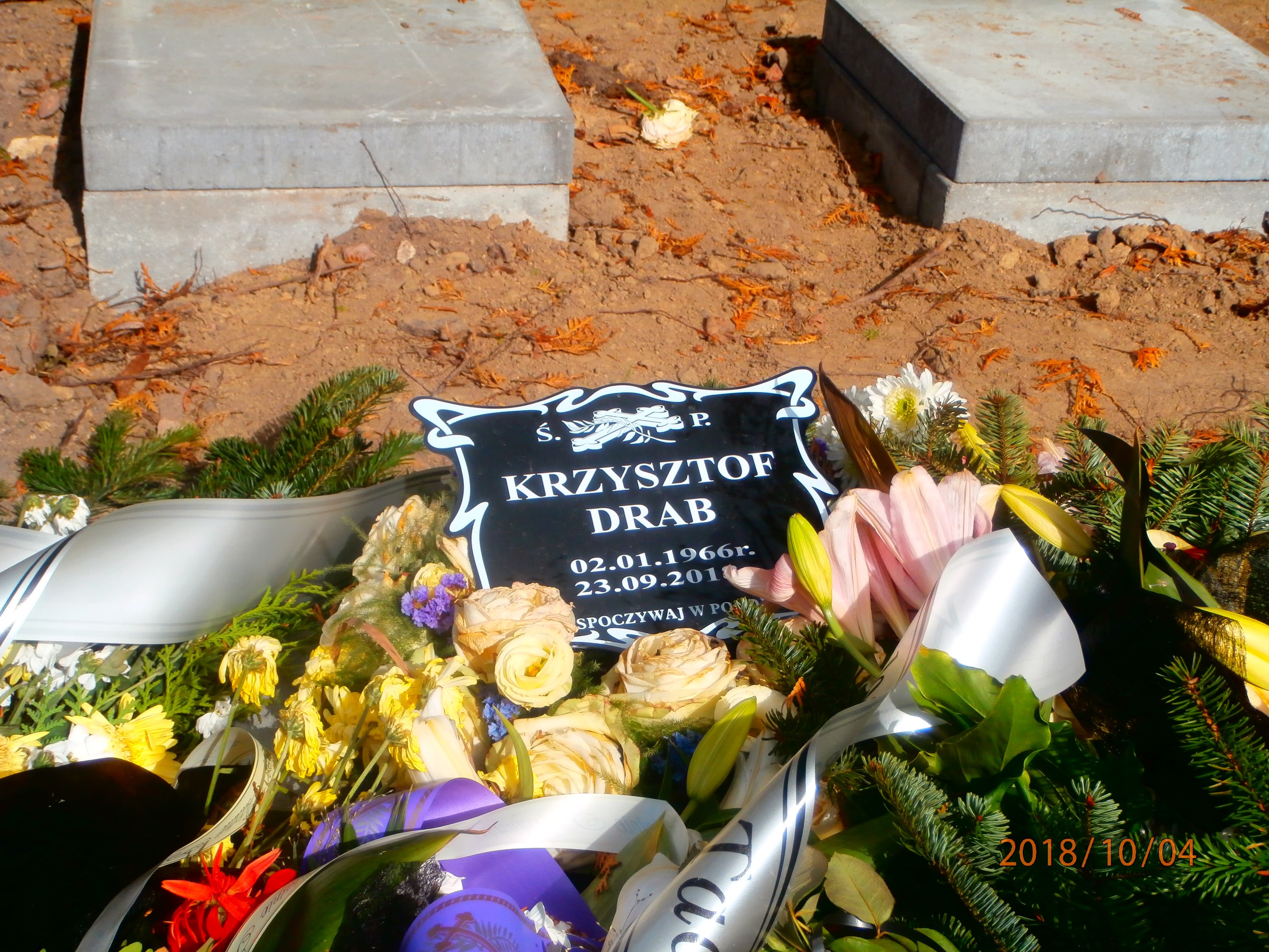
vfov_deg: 25.7
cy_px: 476
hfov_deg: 33.8
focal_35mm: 57
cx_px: 634
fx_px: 2089
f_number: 4.5
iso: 100
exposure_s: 1/500
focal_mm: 10.11
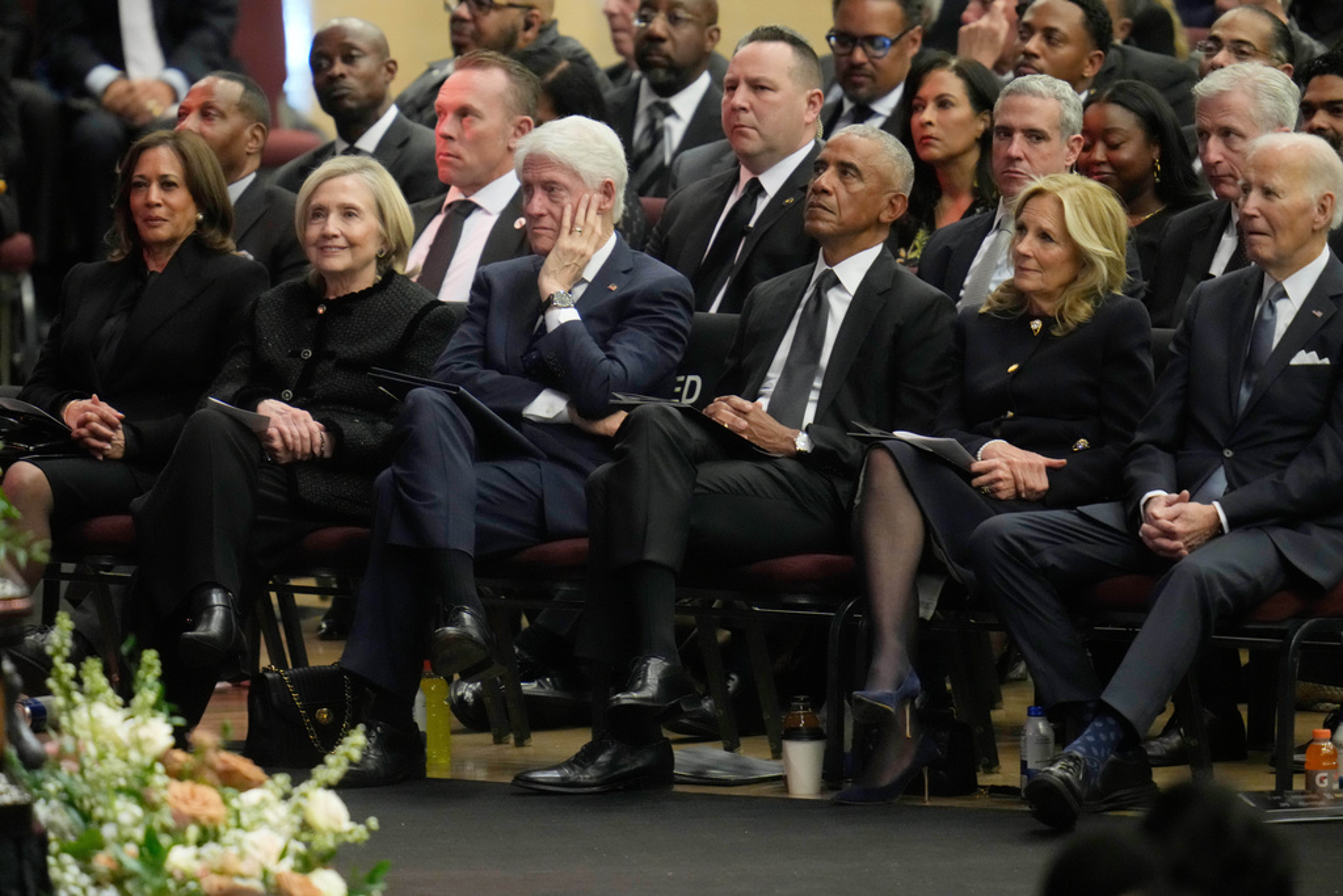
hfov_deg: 2.6
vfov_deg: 1.7
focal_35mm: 800
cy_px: 448
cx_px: 672
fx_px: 29847
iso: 6400
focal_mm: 800
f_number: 5.6
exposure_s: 1/160
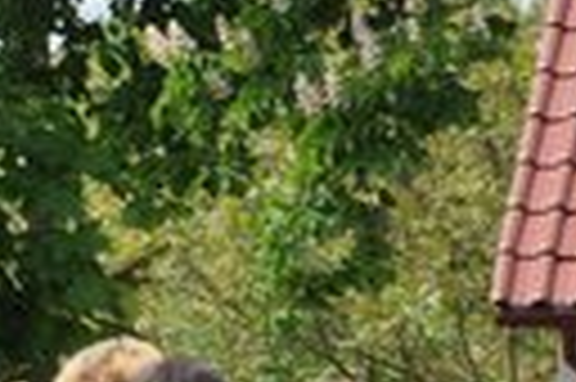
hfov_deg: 1.8
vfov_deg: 1.2
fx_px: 18816
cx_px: 1098
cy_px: 782
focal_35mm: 1178
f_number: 11
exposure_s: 1/200
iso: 200
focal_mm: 155
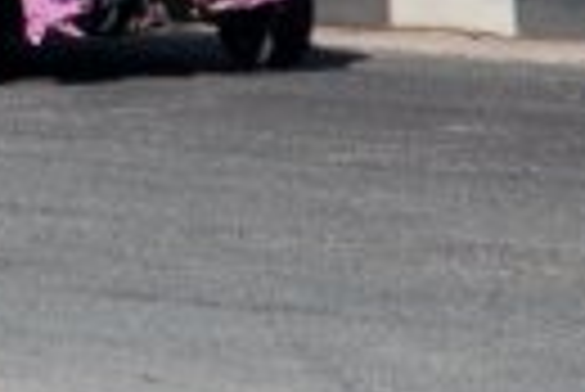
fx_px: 11395
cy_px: -171
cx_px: -500
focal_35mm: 700
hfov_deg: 2.9
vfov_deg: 2.0
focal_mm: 95
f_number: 5.6
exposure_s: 1/1000
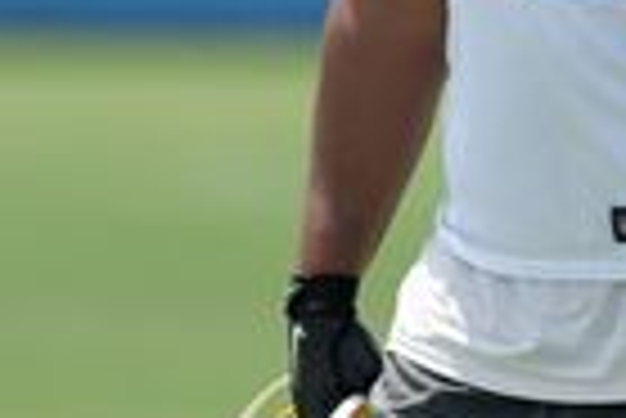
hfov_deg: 1.2
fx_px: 30079
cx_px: 649
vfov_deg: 0.8
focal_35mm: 1728
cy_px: -146
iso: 250
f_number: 5.6
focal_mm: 600
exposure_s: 1/800
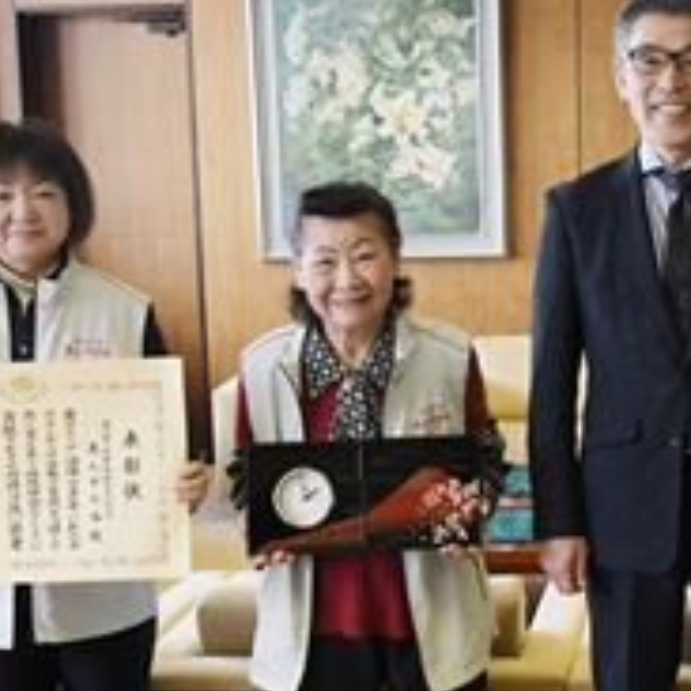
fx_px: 1652
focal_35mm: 73
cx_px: 653
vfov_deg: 23.6
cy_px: 413
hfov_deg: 22.9
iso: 3200
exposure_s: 1/320
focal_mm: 21
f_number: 9
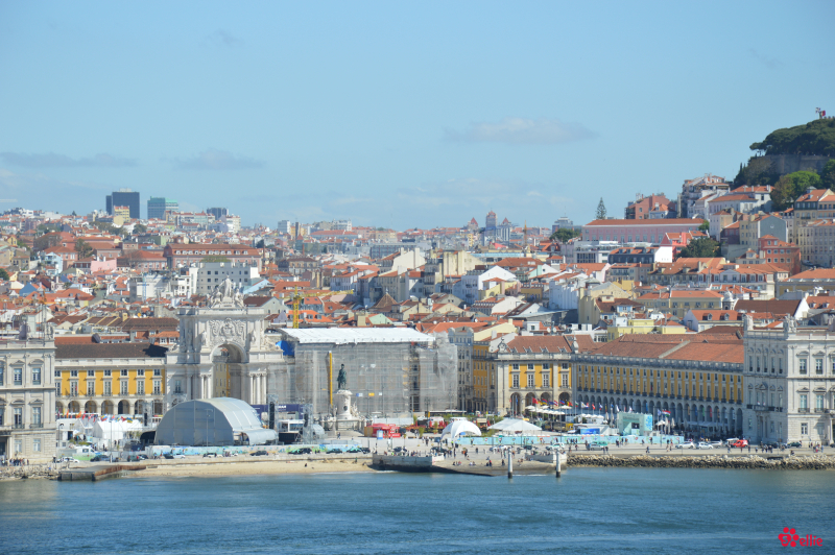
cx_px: 418
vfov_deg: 8.7
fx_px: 3650
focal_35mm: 158
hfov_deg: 13.1
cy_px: 278
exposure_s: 1/250
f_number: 8
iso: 100
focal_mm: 105
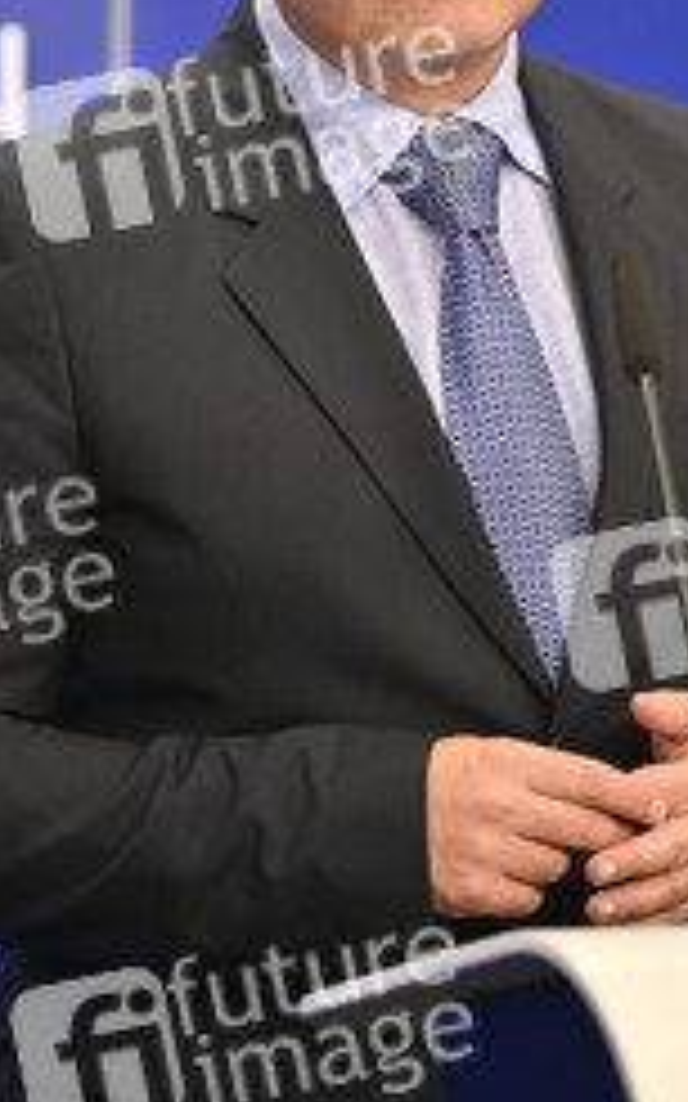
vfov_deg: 6.3
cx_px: 373
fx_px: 9966
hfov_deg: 4.0
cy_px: 360
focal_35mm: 332
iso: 1000
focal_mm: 200
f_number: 2.8
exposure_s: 1/320
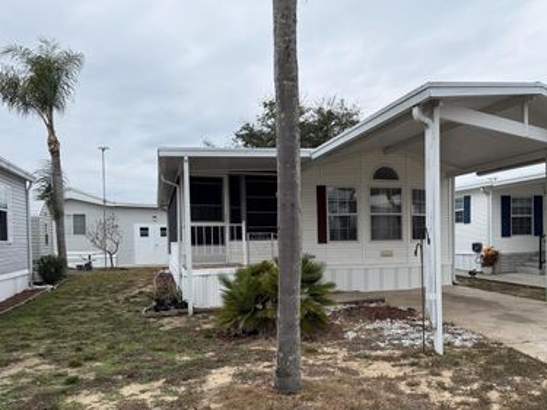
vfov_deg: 43.8
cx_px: 353
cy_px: 253
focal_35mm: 32
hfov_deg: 55.9
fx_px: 506
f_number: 1.78
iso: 80
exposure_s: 1/1464
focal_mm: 6.76
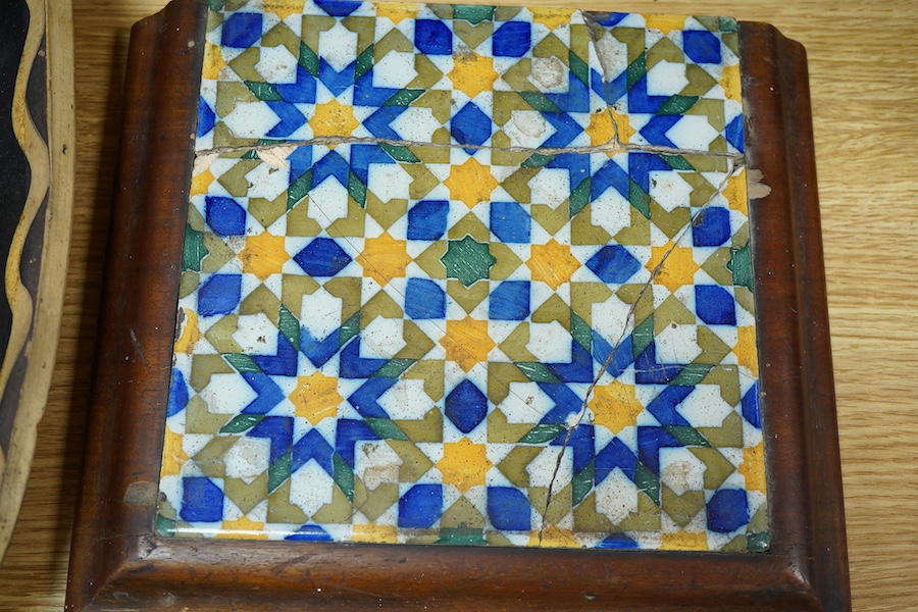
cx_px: 459
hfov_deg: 43.6
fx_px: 1147
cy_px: 306
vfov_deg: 29.9
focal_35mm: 45
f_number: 7.1
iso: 1250
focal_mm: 30
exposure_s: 1/125
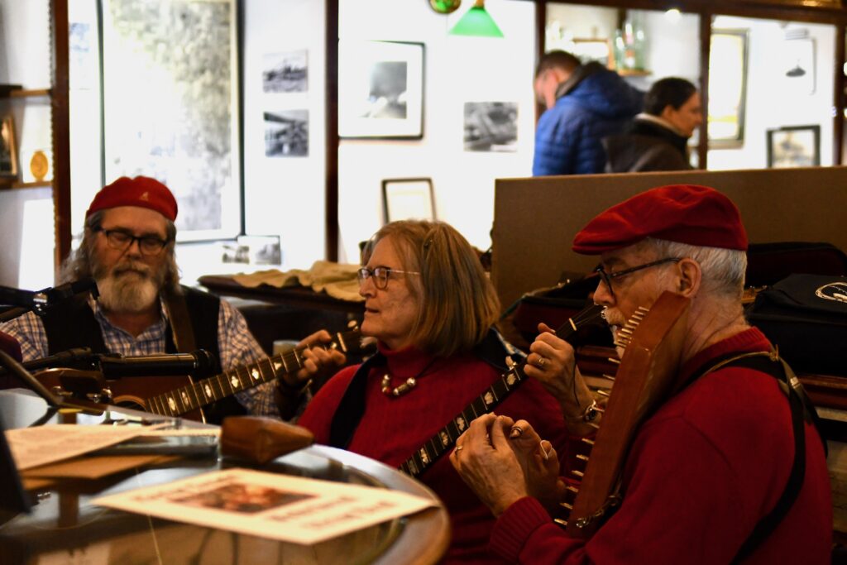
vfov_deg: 18.9
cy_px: 282
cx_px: 424
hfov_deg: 28.1
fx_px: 1694
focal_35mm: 72
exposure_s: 1/400
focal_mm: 48
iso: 2800
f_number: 2.8
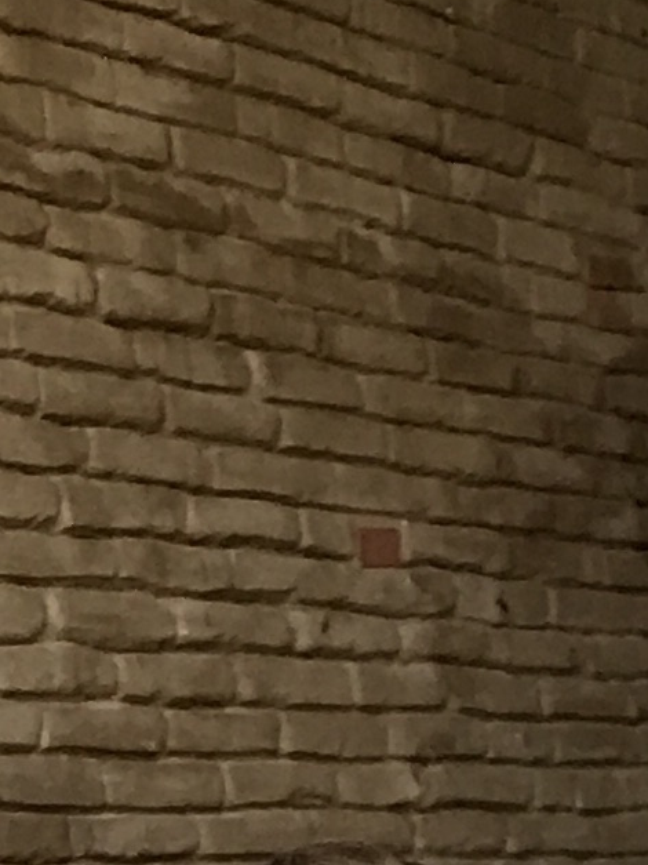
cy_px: 1494
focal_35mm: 180
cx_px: 352
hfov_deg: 8.2
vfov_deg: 10.4
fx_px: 4494
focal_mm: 3.99
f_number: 1.8
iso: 40
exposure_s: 1/17
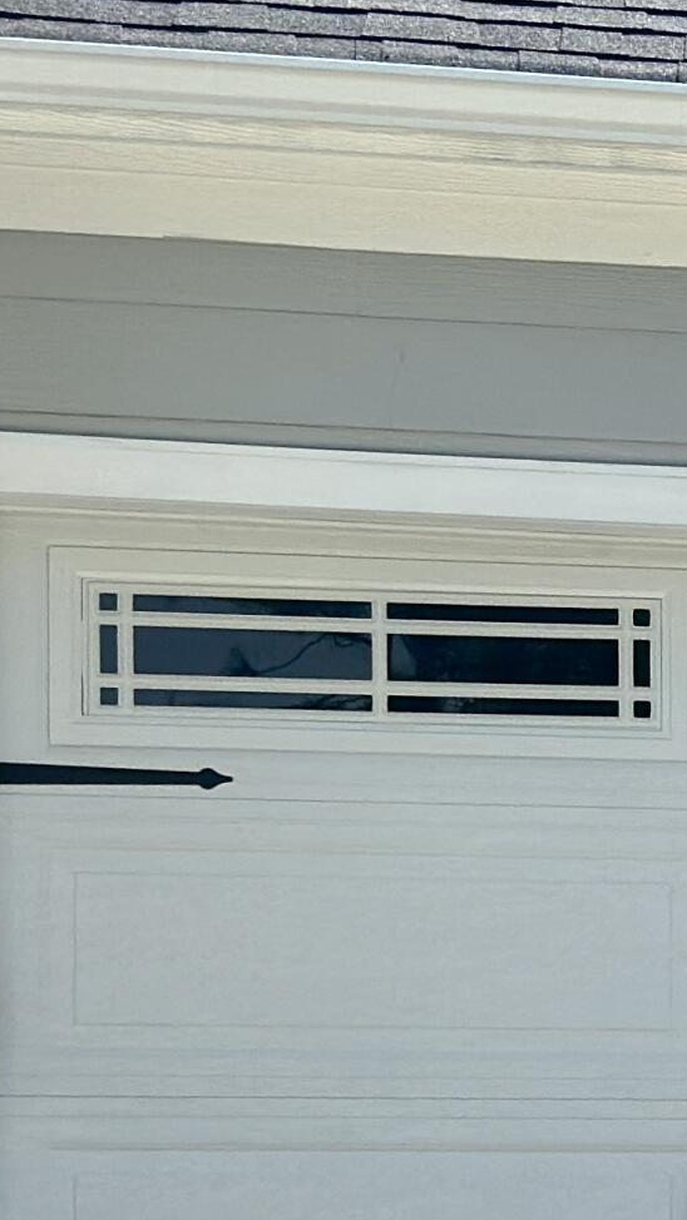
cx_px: 1650
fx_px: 5213
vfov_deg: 13.3
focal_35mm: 161
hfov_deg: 7.1
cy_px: 1085
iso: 100
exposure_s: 1/3731
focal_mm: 6.86
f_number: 1.78
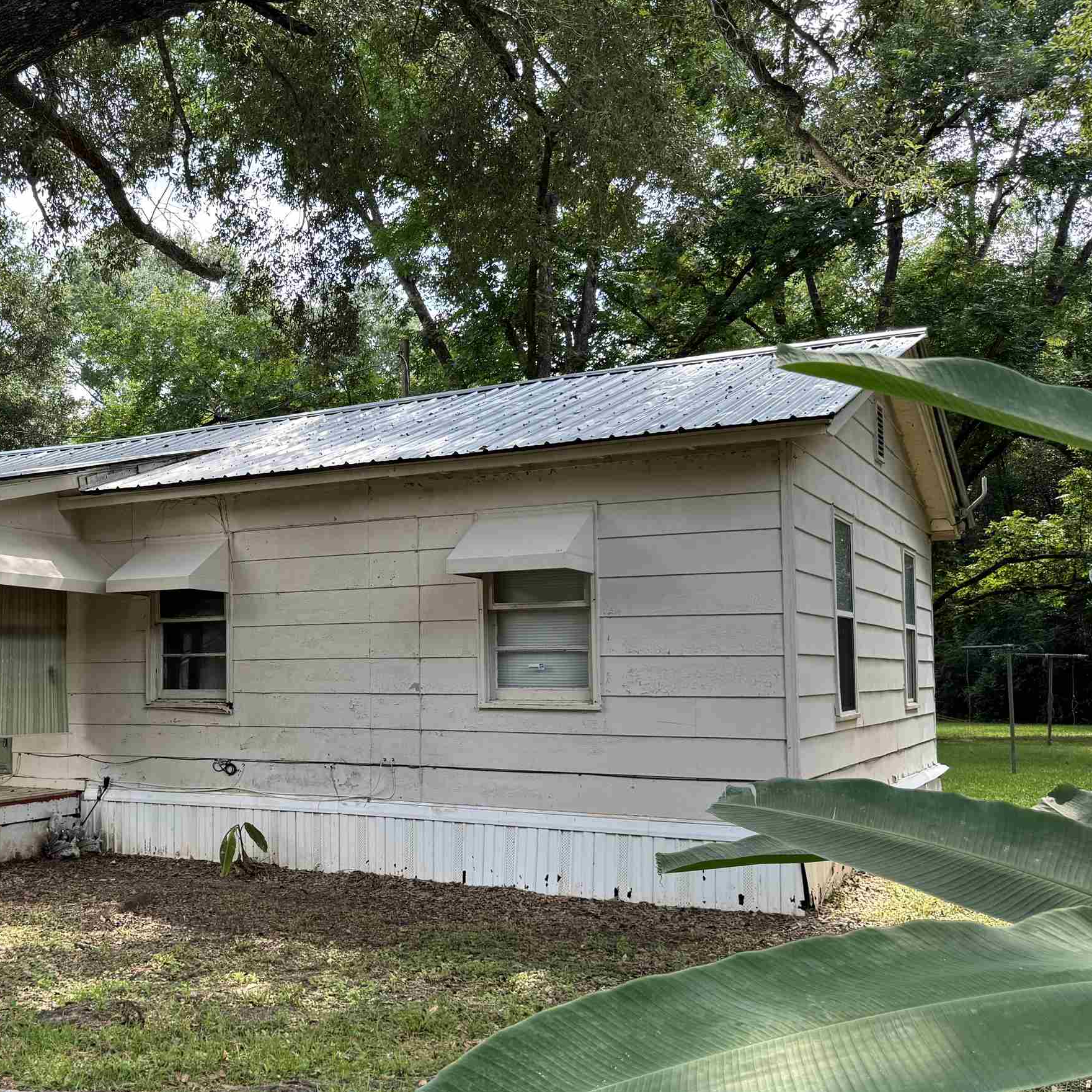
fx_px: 1321
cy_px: 614
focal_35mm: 37
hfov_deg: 43.0
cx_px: 230
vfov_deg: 44.8
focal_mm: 6.76
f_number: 1.78
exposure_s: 1/237
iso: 64
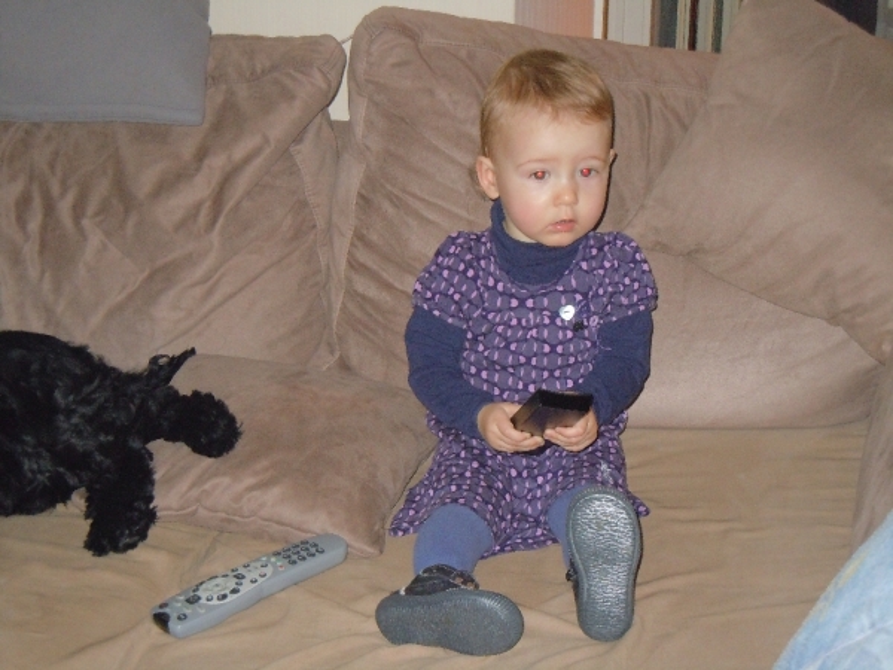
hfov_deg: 25.3
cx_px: 446
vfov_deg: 19.1
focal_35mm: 77
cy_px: 335
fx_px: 1986
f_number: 4.3
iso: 640
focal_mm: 13.9
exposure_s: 1/40
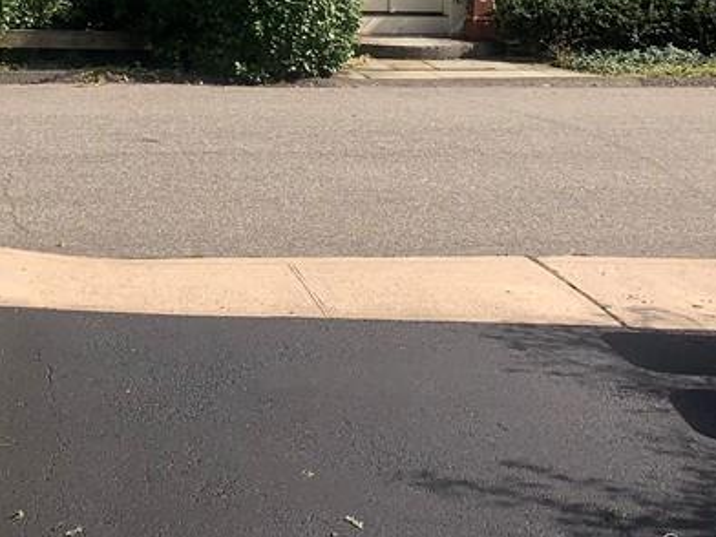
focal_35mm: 68
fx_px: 1407
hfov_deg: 26.2
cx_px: -90
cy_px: -133
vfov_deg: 20.1
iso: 32
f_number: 1.8
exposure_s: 1/1880
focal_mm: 4.25
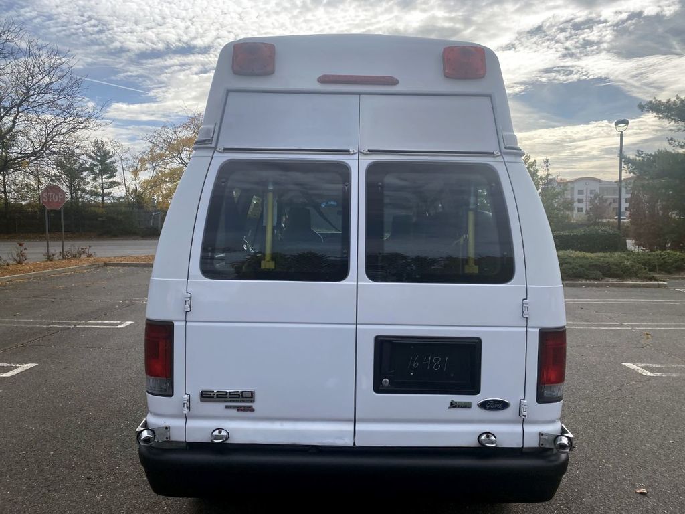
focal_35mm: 26
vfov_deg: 53.1
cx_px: 342
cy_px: 257
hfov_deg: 67.3
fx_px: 515
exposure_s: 1/3040
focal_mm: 4.25
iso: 32
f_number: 1.8
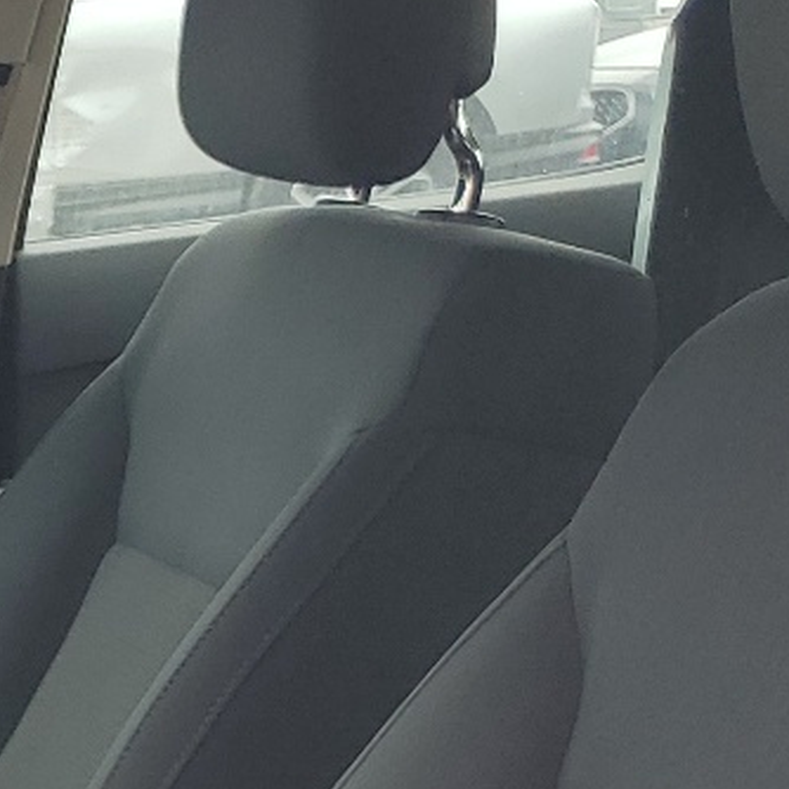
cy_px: 1094
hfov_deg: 13.4
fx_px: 2837
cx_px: -841
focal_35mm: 110
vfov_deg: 15.0
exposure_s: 1/333
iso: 50
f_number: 1.5
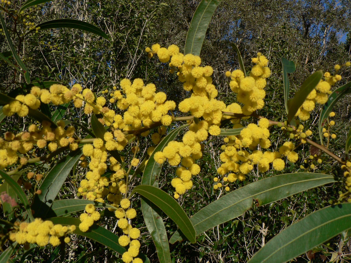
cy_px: 132
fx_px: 365
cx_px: 176
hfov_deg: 51.4
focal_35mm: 36
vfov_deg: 39.7
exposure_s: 1/640
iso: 80
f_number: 4
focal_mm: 6
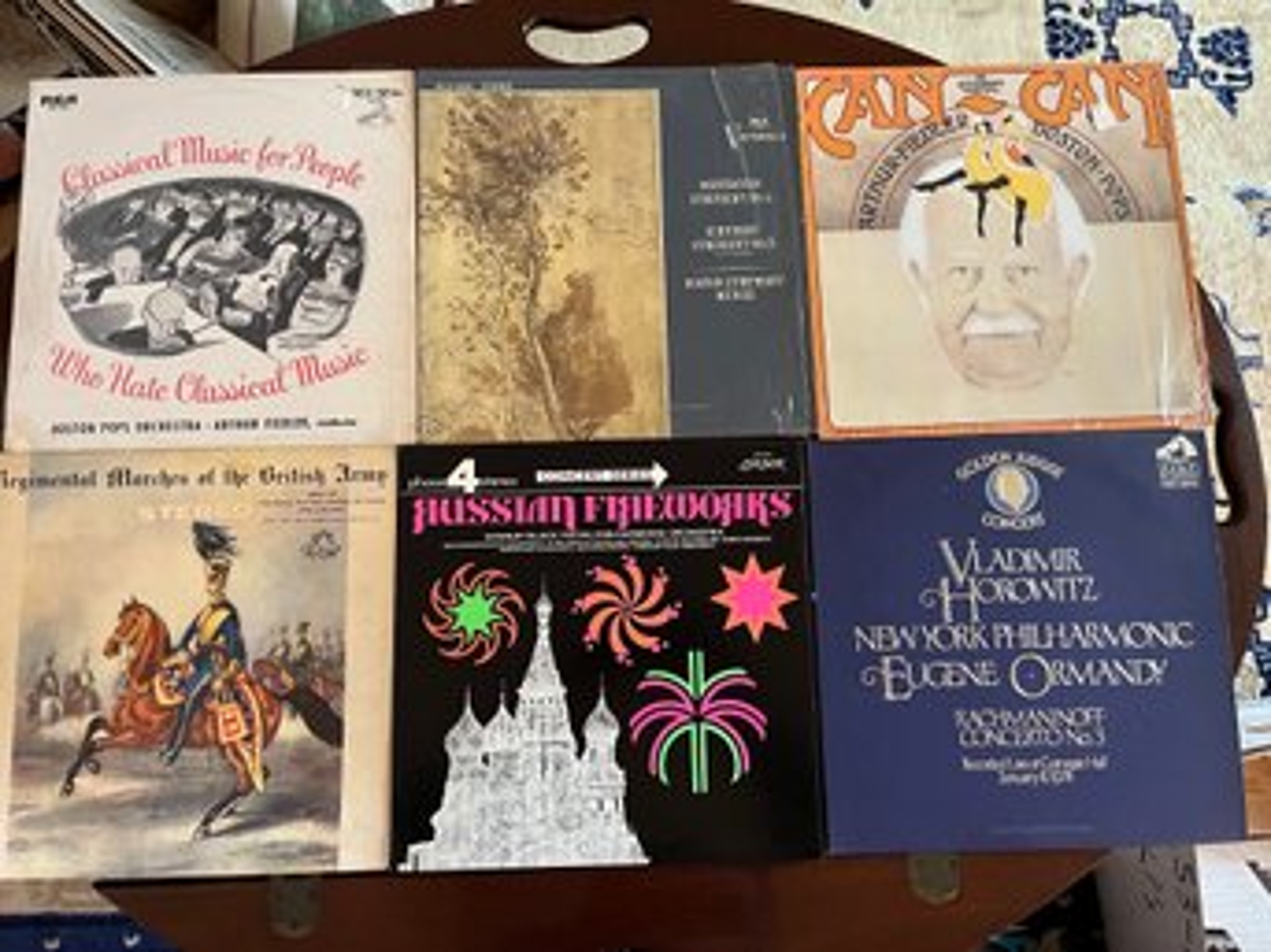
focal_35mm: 26
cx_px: 636
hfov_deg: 67.3
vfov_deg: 53.0
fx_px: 954
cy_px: 476
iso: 400
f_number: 1.6
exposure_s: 1/40
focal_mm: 5.1
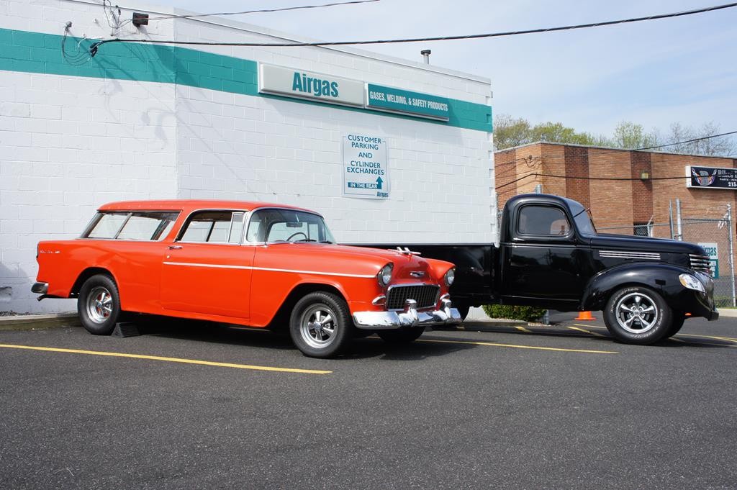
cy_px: 245
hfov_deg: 53.2
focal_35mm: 36
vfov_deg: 36.8
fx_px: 736
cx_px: 368
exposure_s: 1/160
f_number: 11
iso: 200
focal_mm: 24
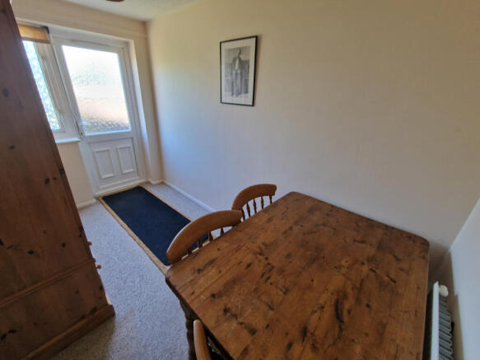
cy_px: 180
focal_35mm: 13
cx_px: 240
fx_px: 180
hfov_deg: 106.2
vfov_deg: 89.9
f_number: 2.2
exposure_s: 1/50
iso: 200
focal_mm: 2.2
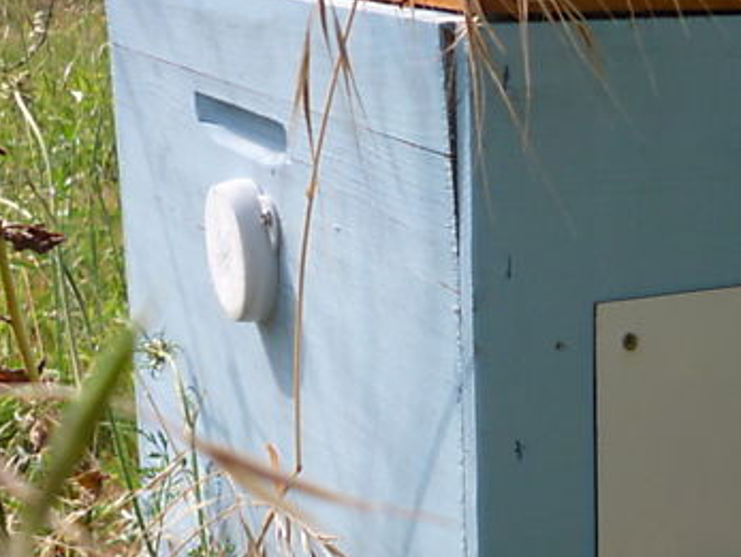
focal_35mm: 76
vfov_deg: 19.3
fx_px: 1629
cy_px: 429
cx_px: 679
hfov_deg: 24.8
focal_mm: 5.5
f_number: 2.8
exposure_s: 1/500
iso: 80
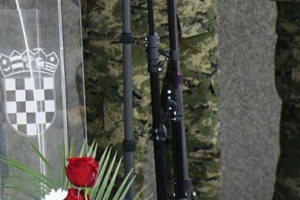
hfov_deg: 3.0
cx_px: -126
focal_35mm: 693
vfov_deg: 2.0
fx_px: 5777
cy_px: -126
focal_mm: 140
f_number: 6.3
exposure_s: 1/4000
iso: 3200
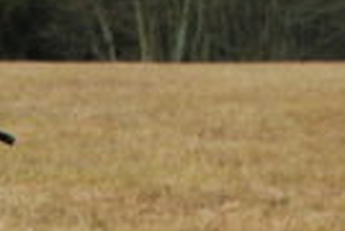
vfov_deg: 5.8
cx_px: -180
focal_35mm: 234
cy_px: 421
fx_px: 2250
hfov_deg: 8.6
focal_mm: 35
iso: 200
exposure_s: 1/320
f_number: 4
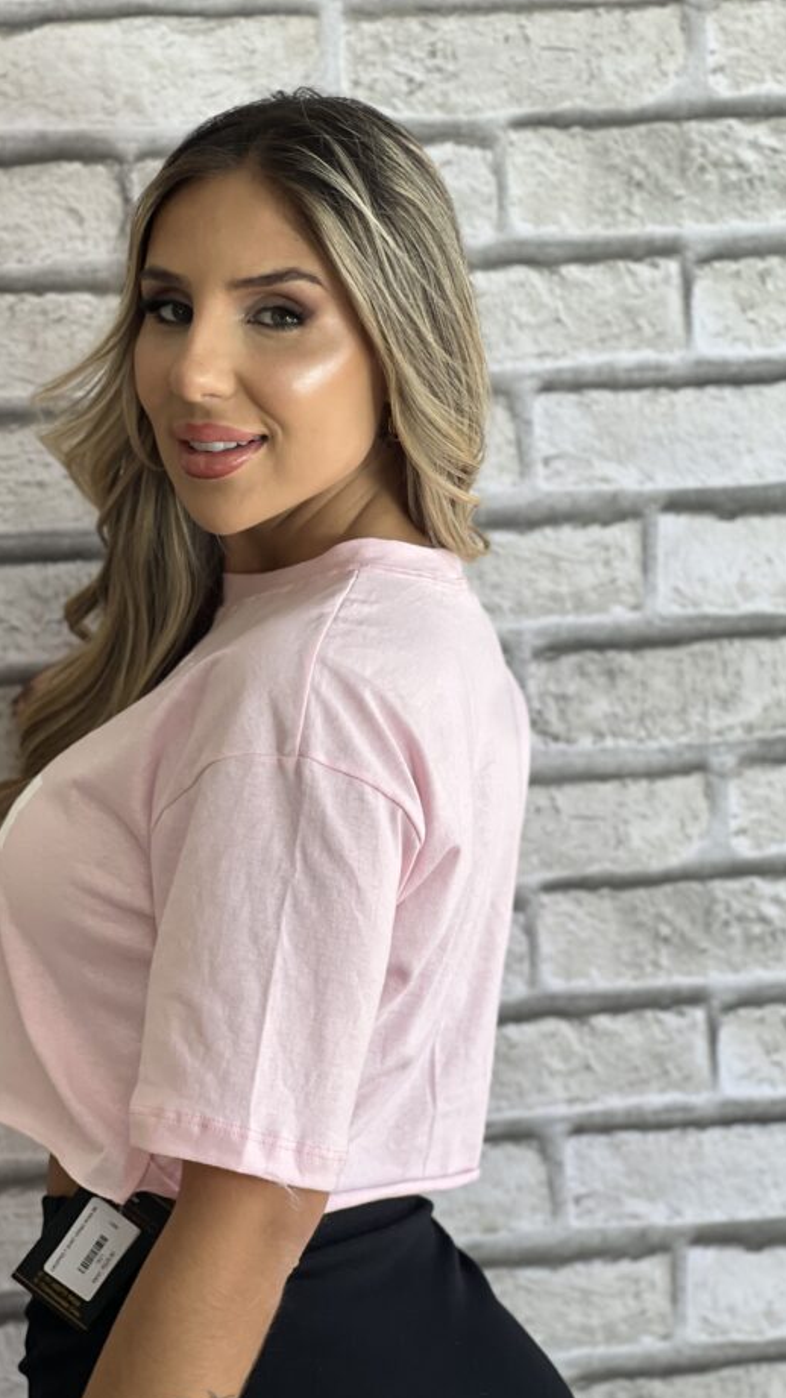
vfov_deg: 25.0
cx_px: 282
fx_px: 3150
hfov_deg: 14.2
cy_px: 707
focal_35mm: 85
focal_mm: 9
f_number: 2.8
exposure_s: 1/120
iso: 100
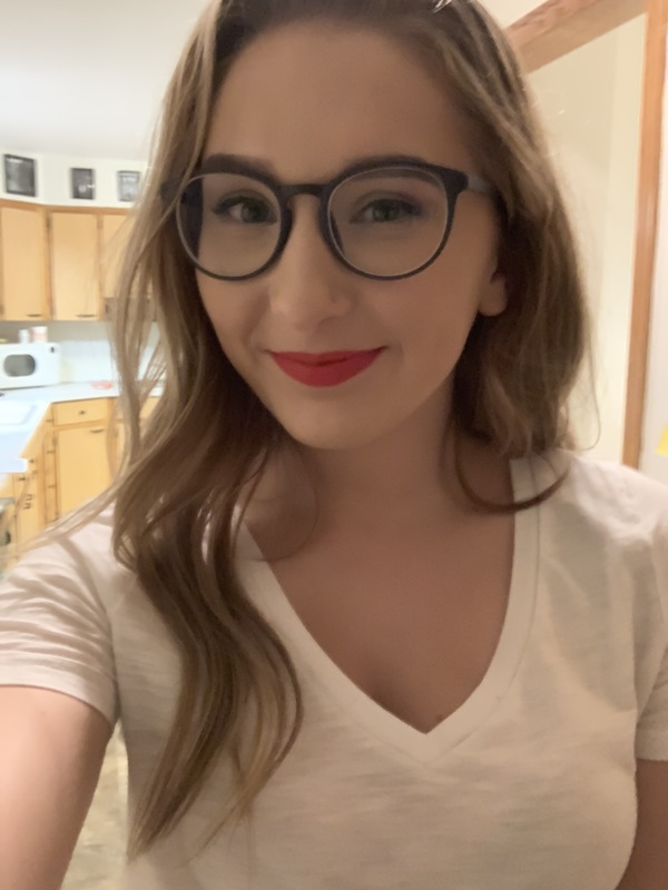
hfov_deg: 44.2
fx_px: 823
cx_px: 334
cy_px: 445
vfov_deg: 56.8
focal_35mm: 32
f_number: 2.2
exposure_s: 1/15
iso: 1250
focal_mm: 2.87
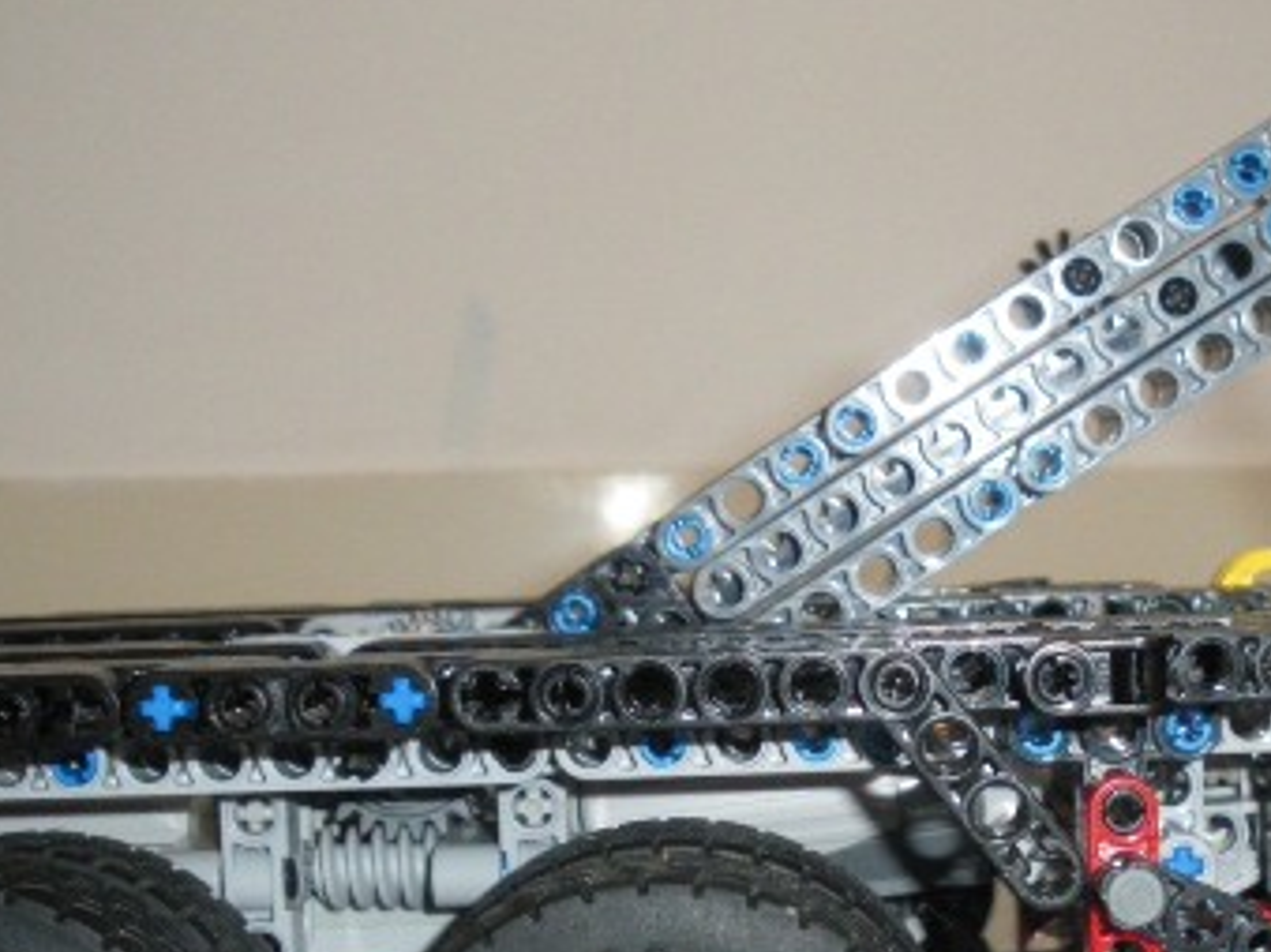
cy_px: 753
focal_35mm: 68
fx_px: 2496
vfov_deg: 21.4
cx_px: 994
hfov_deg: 28.0
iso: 400
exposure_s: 1/50
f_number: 3.5
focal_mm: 6.3
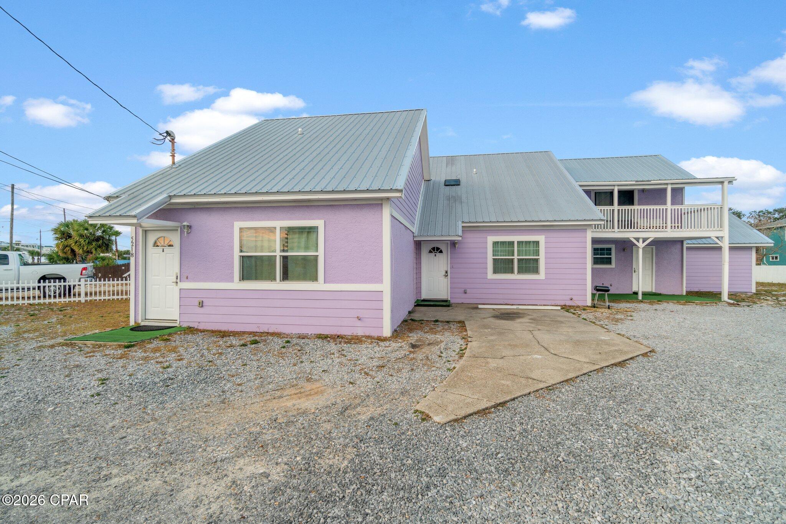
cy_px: 262
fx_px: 327
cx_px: 393
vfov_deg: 77.3
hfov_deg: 100.4
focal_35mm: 15
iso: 100
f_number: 8
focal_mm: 10
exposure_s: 1/15
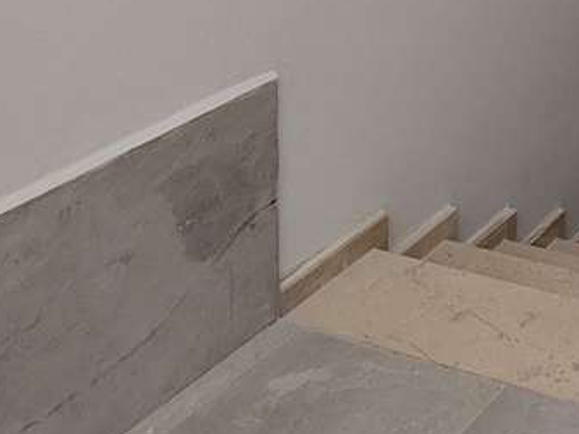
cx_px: 872
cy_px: -378
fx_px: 970
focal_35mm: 58
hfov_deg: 25.1
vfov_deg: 18.6
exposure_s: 1/50
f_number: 2.2
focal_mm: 1.74
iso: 100
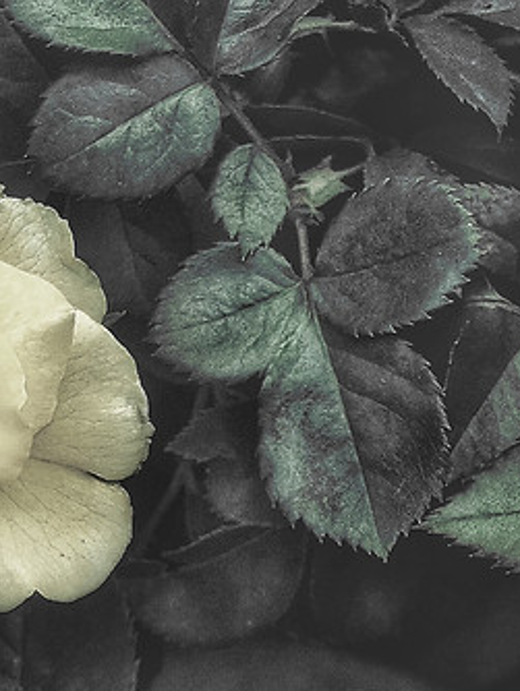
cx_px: 66
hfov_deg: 19.6
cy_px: 386
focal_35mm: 74
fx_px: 1480
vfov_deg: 26.3
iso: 32
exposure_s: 1/316
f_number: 2.2
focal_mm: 4.15
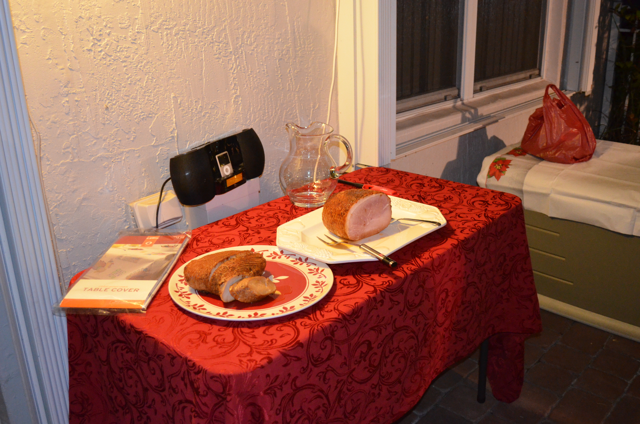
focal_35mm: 36
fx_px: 639
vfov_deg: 36.7
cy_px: 212
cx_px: 320
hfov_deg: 53.2
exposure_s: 1/60
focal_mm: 24
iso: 3200
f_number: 4
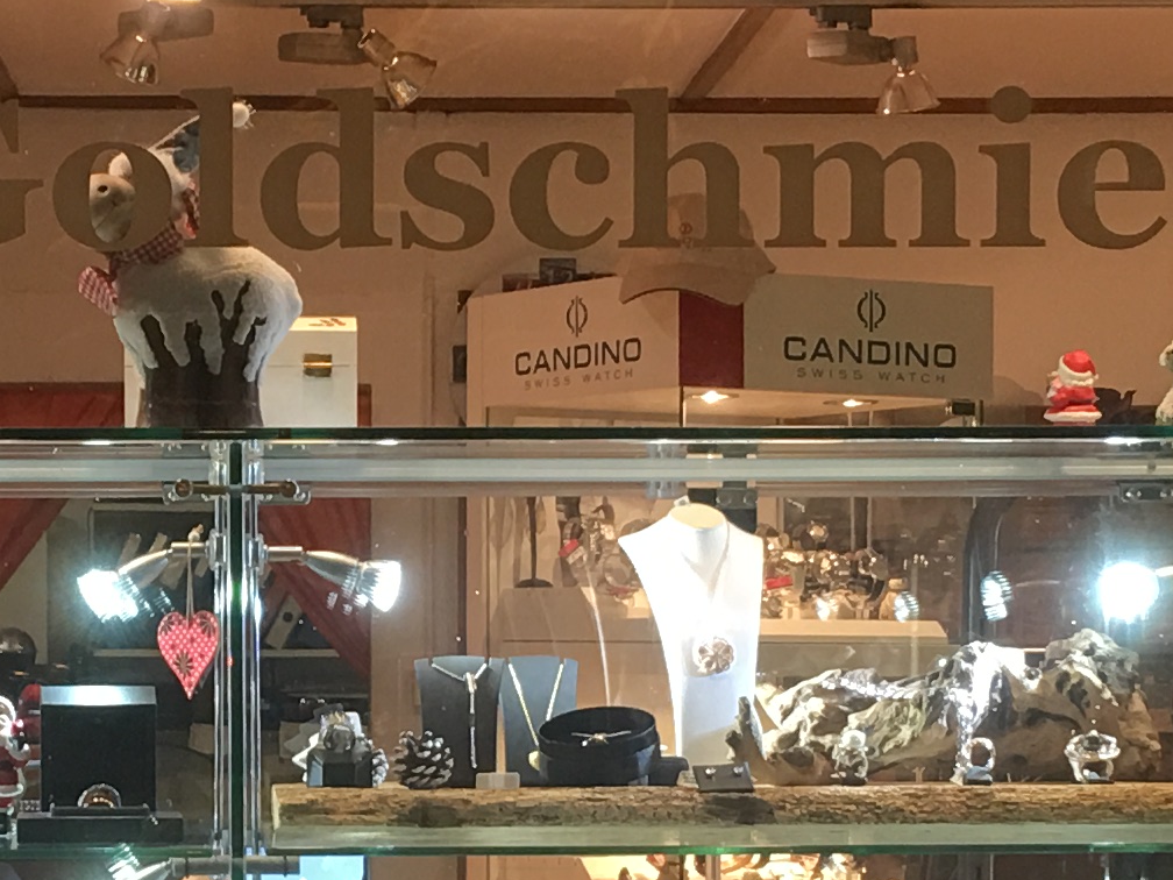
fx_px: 3931
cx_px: 298
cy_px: 810
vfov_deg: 12.7
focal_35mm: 116
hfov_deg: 16.9
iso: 40
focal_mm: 4.15
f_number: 2.2
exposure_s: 1/17
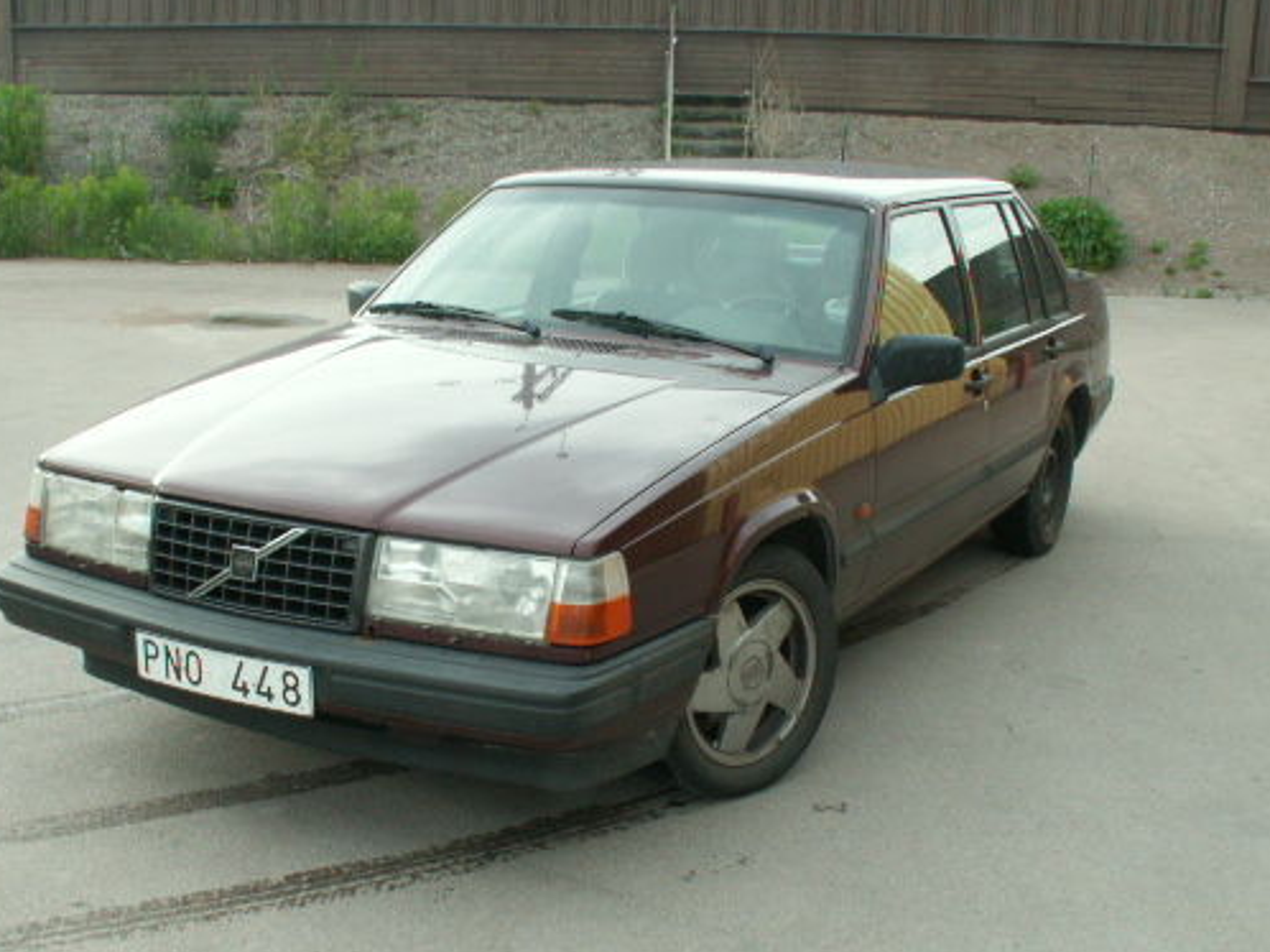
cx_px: 576
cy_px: 584
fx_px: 1650
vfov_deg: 32.0
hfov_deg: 42.1
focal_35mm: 45
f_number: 7.1
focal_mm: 5.86
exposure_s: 1/25
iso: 50
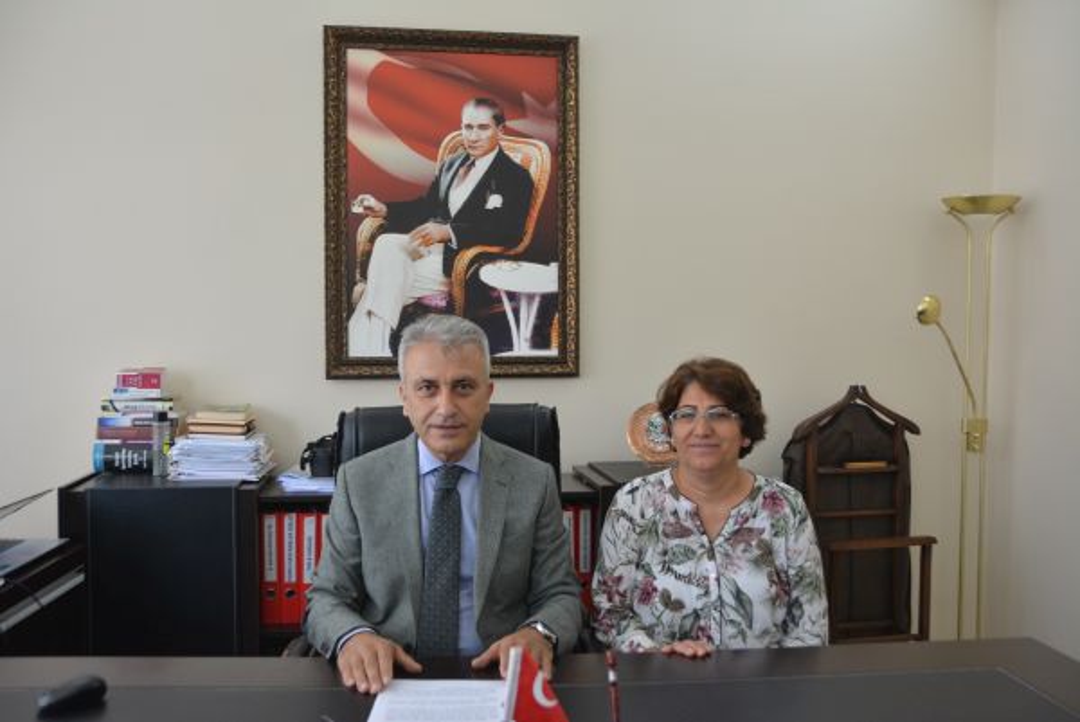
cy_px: 361
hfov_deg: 61.9
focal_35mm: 30
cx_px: 540
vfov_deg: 43.7
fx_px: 901
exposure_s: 1/60
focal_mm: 20
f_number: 4
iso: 560
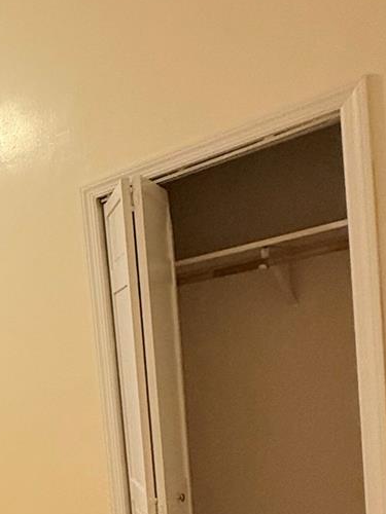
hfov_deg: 26.8
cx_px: -148
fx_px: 639
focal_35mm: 43
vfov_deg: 40.5
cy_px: 464
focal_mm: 2.22
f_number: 2.2
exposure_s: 1/60
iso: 320
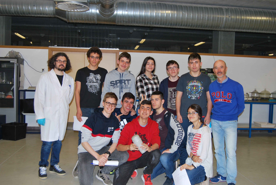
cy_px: 92
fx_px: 276
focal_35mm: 36
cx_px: 138
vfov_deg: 37.0
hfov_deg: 53.1
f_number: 4
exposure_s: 1/60
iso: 200
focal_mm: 24
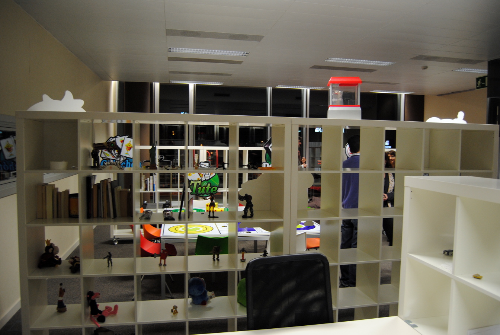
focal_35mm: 27
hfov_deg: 67.3
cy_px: 168
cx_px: 250
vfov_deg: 48.1
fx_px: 375
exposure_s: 1/30
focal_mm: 18
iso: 360
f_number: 3.5
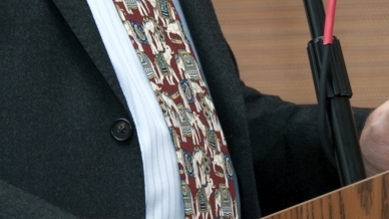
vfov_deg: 3.6
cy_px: -26
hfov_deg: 6.3
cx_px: 360
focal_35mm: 340
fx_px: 3506
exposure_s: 1/60
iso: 200
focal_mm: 70
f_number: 5
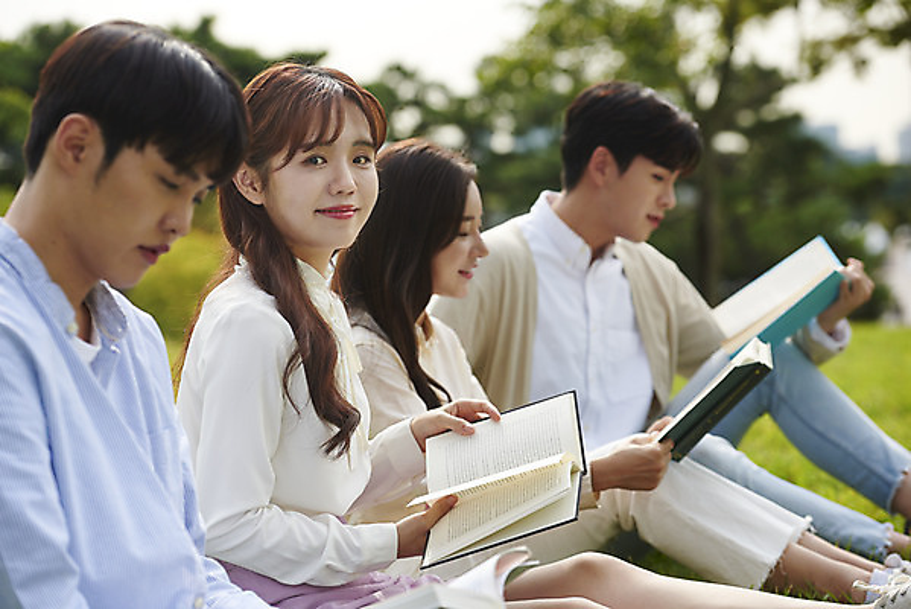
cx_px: 456
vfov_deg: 13.1
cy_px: 304
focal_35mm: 105
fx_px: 2658
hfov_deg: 19.4
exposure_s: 1/1600
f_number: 3.5
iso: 320
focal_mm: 105
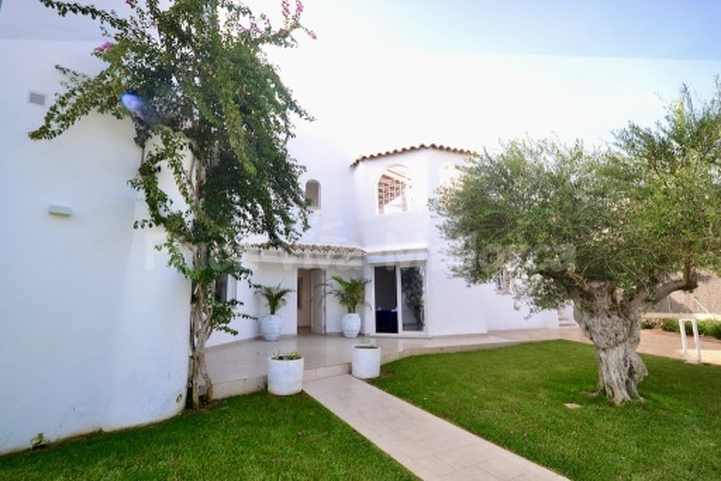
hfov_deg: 100.4
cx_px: 360
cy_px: 240
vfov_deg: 77.4
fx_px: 301
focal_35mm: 15
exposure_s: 1/125
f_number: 5.6
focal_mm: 10
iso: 100
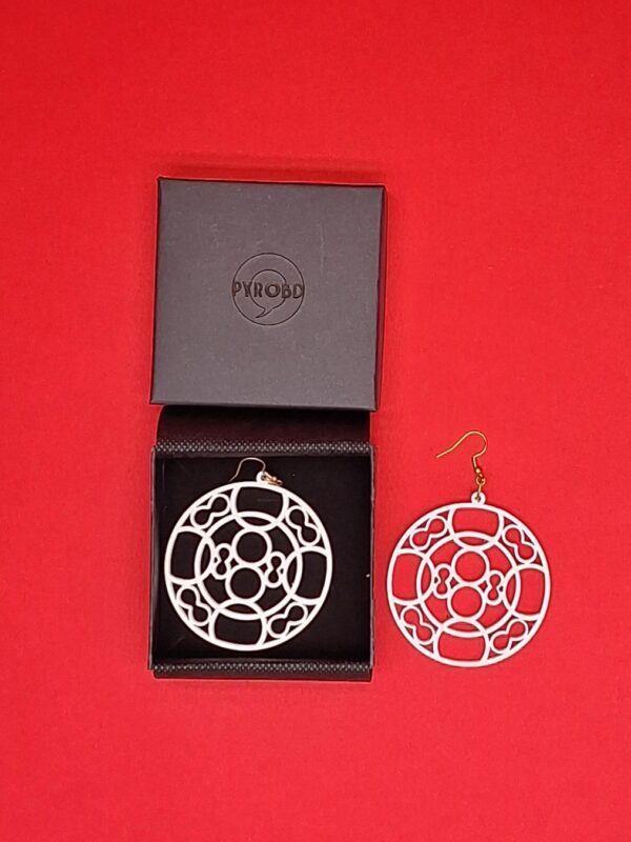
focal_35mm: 23
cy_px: 421
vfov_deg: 73.9
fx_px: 559
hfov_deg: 58.9
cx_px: 316
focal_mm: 5.54
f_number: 1.8
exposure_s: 1/185
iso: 40
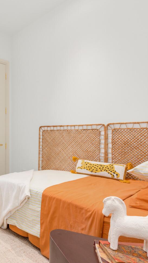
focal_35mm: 26
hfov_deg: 37.9
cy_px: 128
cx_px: -10
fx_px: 181
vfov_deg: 71.9
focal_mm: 16
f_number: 11
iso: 400
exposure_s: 1.6
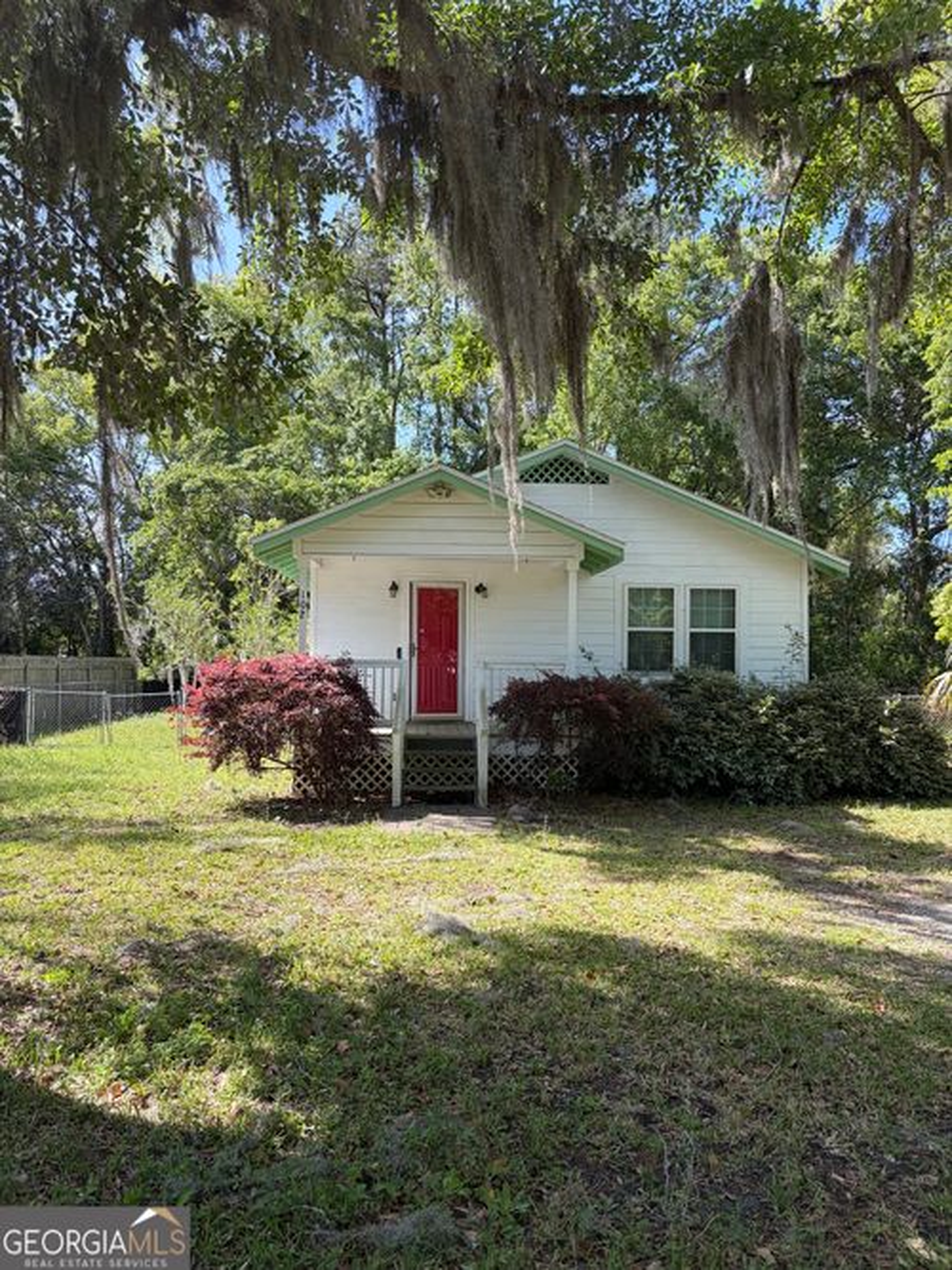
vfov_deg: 67.3
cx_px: 476
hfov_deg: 53.0
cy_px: 635
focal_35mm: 26
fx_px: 954
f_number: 1.6
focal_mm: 5.96
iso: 50
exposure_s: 1/756
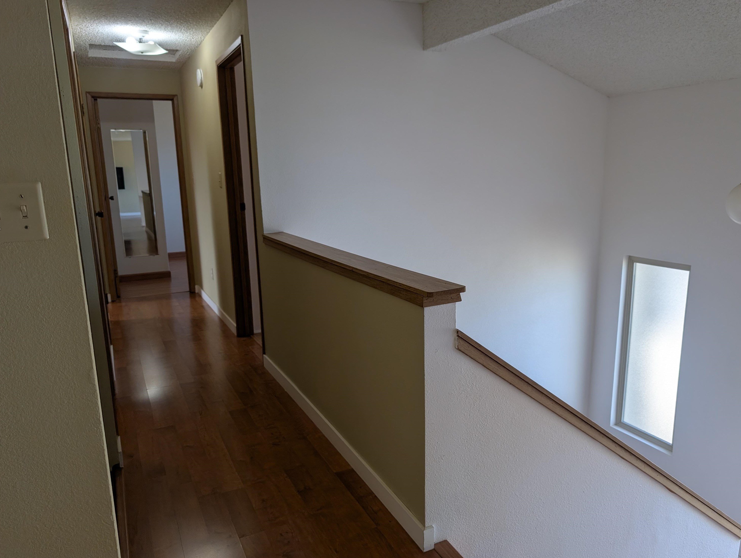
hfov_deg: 69.3
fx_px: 536
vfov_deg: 55.0
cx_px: 375
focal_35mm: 25
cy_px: 278
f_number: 1.68
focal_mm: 6.9
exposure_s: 1/120
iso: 56
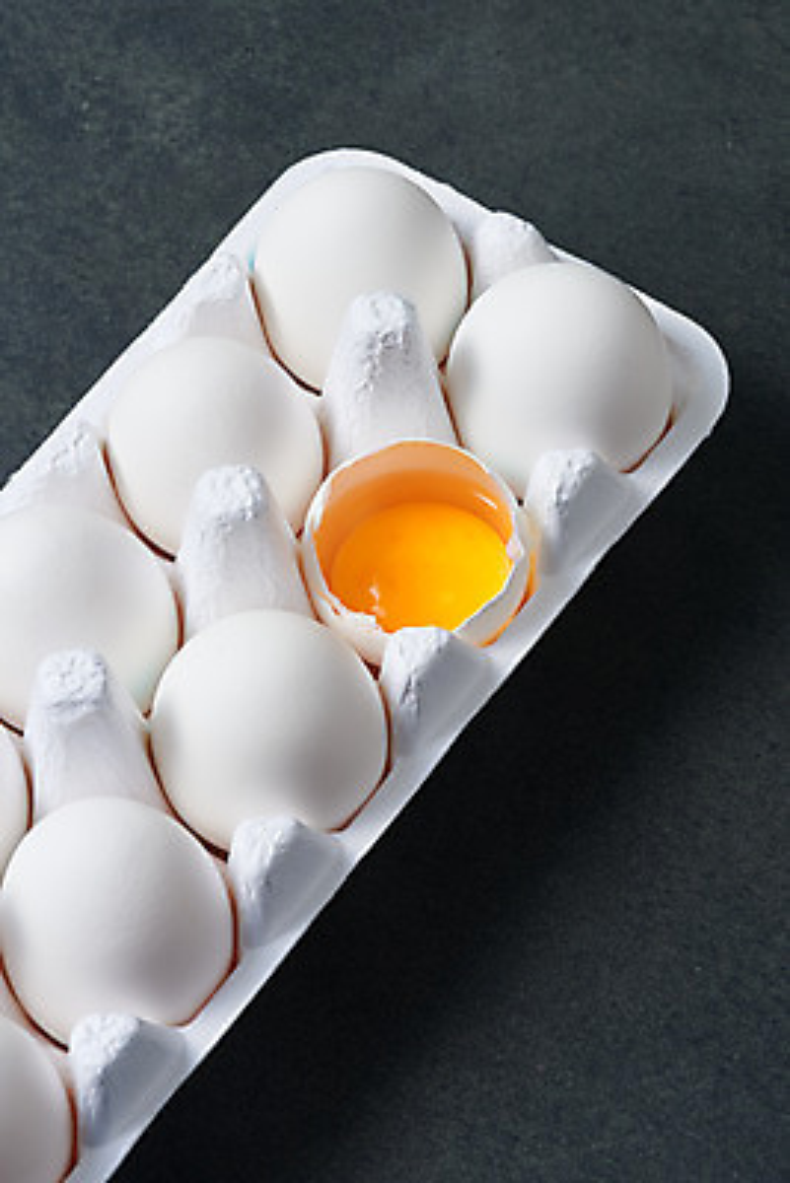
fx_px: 3453
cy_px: 592
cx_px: 395
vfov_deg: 19.4
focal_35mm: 105
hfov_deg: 13.1
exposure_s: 1/125
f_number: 20
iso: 100
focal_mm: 105
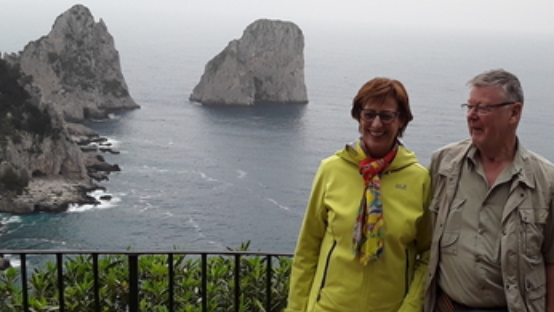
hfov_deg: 39.5
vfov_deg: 23.5
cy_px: 182
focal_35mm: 51
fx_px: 750
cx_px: 415
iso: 40
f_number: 1.9
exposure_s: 1/1252
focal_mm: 2.91
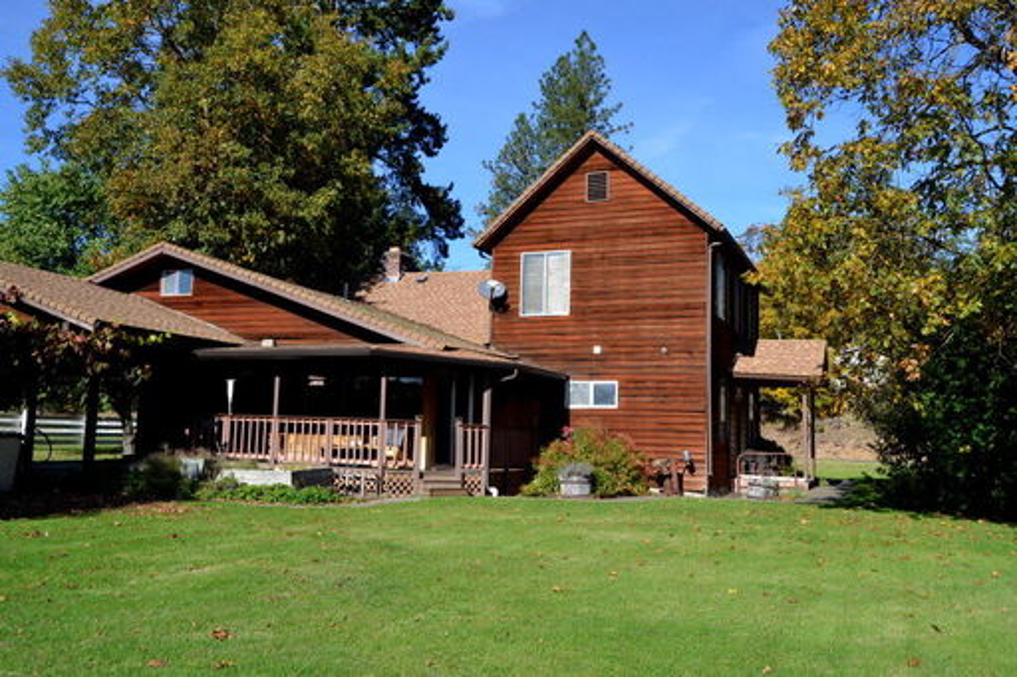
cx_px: 508
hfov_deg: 57.2
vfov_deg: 39.9
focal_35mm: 33
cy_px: 338
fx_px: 932
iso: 100
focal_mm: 22
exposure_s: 1/200
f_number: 7.1
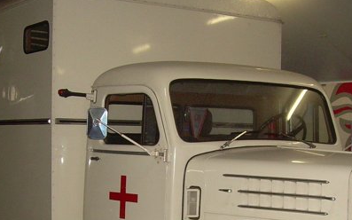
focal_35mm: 76
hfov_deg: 27.1
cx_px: 168
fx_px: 729
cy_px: 187
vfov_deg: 17.0
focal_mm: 6.3
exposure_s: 1/60
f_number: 2.8
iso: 200
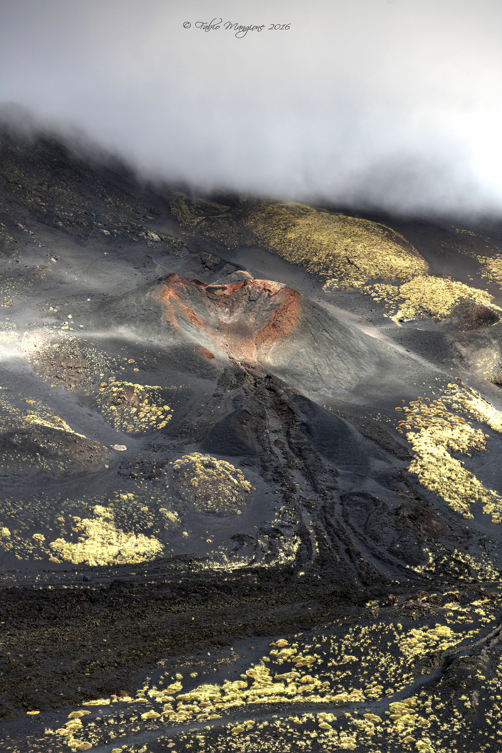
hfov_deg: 19.5
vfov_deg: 28.8
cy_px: 376
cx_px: 251
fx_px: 1463
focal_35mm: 70
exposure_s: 1/160
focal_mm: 70
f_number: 5.6
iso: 125
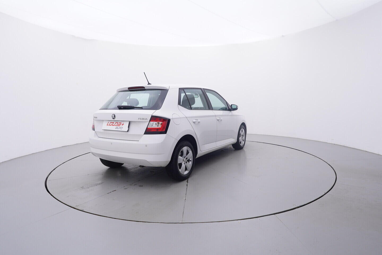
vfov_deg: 56.2
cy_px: 128
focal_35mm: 22
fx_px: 239
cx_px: 191
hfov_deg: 77.3
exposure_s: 1/80
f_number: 5
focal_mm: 15
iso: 200
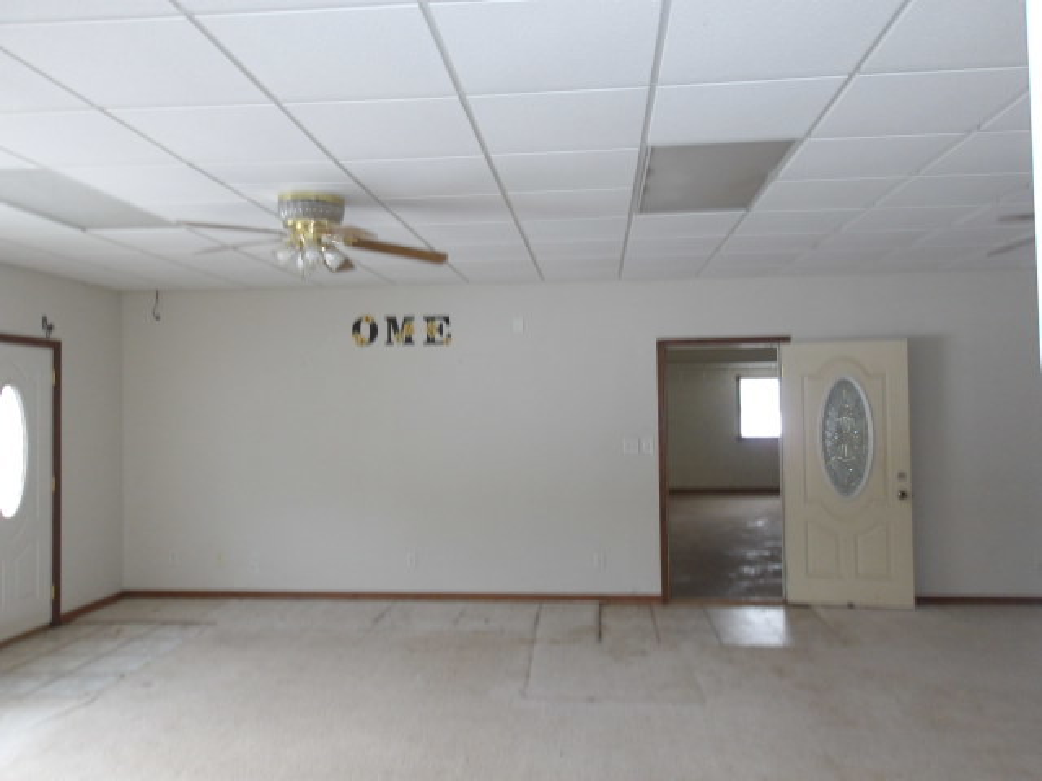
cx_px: 521
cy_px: 390
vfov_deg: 51.4
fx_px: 813
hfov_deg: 65.3
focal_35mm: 27
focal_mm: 4.9
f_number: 3
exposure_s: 1/60
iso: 320
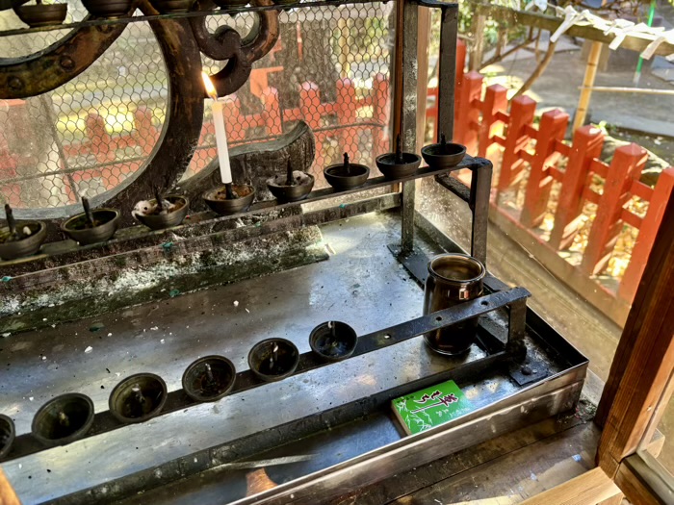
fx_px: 506
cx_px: 337
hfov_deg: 67.3
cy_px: 252
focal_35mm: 26
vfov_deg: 53.1
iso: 125
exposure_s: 1/64
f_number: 1.6
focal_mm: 5.96
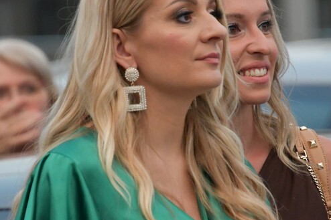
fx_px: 5625
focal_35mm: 612
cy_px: 96
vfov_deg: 2.2
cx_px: 163
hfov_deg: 3.4
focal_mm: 240
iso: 6400
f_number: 6.3
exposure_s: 1/640
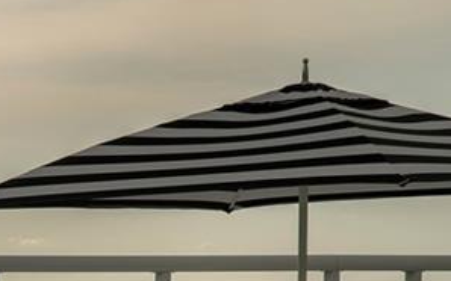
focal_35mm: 245
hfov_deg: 8.5
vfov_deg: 5.3
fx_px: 3010
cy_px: 373
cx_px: -89
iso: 160
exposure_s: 1/640
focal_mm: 70
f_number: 9
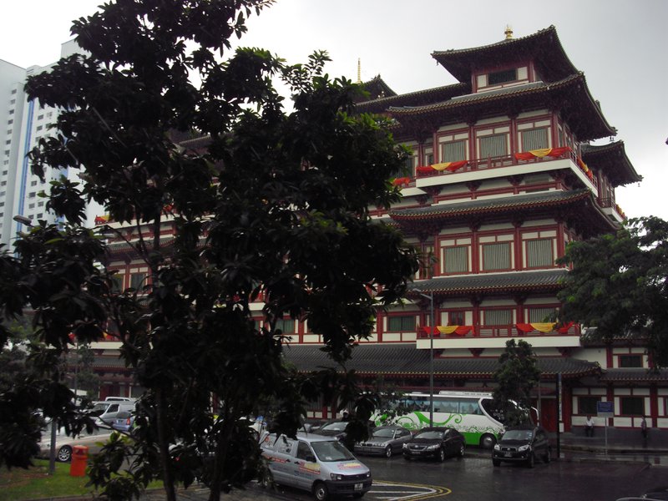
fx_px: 733
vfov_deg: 37.7
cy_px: 250
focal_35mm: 38
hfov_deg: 49.0
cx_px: 334
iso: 100
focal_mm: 6.2
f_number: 2.8
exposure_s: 1/400
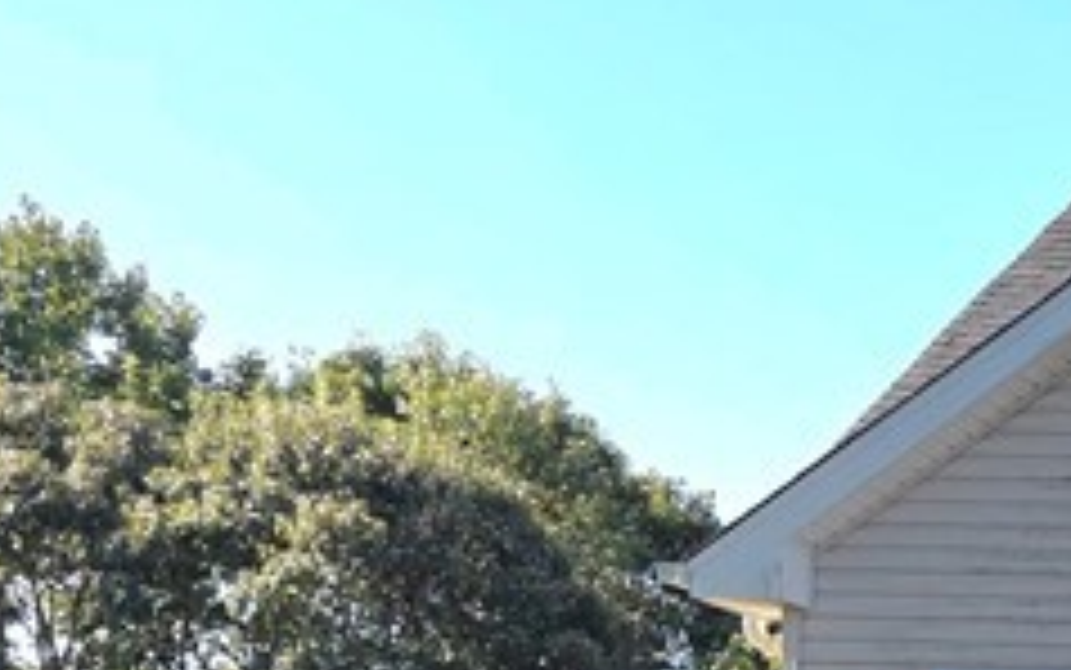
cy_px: 1030
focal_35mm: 105
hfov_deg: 15.3
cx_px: 2236
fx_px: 3066
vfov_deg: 11.9
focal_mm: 6.3
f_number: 1.7
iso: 12
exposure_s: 1/400
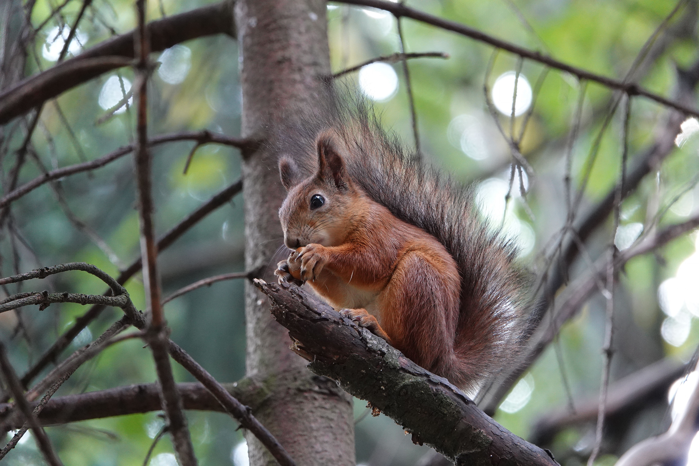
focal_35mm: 341
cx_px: 350
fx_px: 6621
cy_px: 233
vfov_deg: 4.0
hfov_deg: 6.0
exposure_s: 1/30
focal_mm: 124.94
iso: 800
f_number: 4
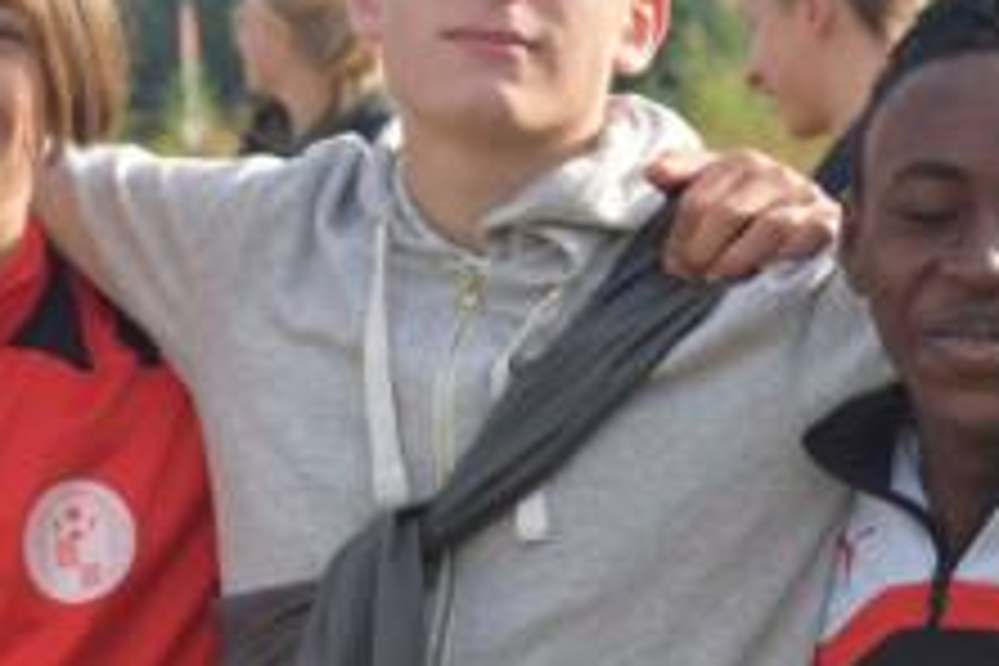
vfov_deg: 6.5
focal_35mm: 210
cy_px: 378
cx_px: 536
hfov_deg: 9.8
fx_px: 5827
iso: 200
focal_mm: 62
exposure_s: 1/250
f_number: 8
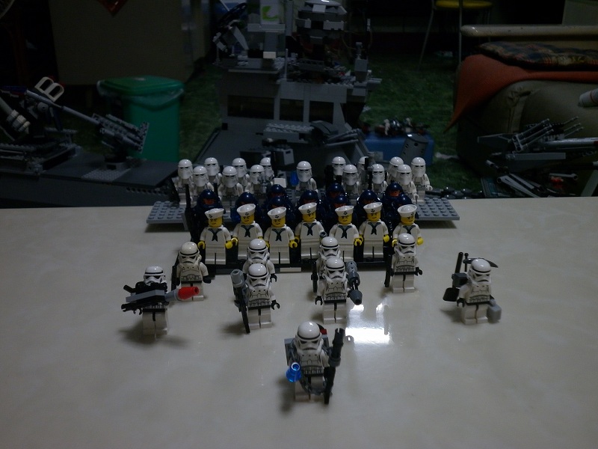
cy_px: 224
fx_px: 674
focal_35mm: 39
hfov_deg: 47.9
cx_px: 299
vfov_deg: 36.8
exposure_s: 1/40
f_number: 3.3
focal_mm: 7.1
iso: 125
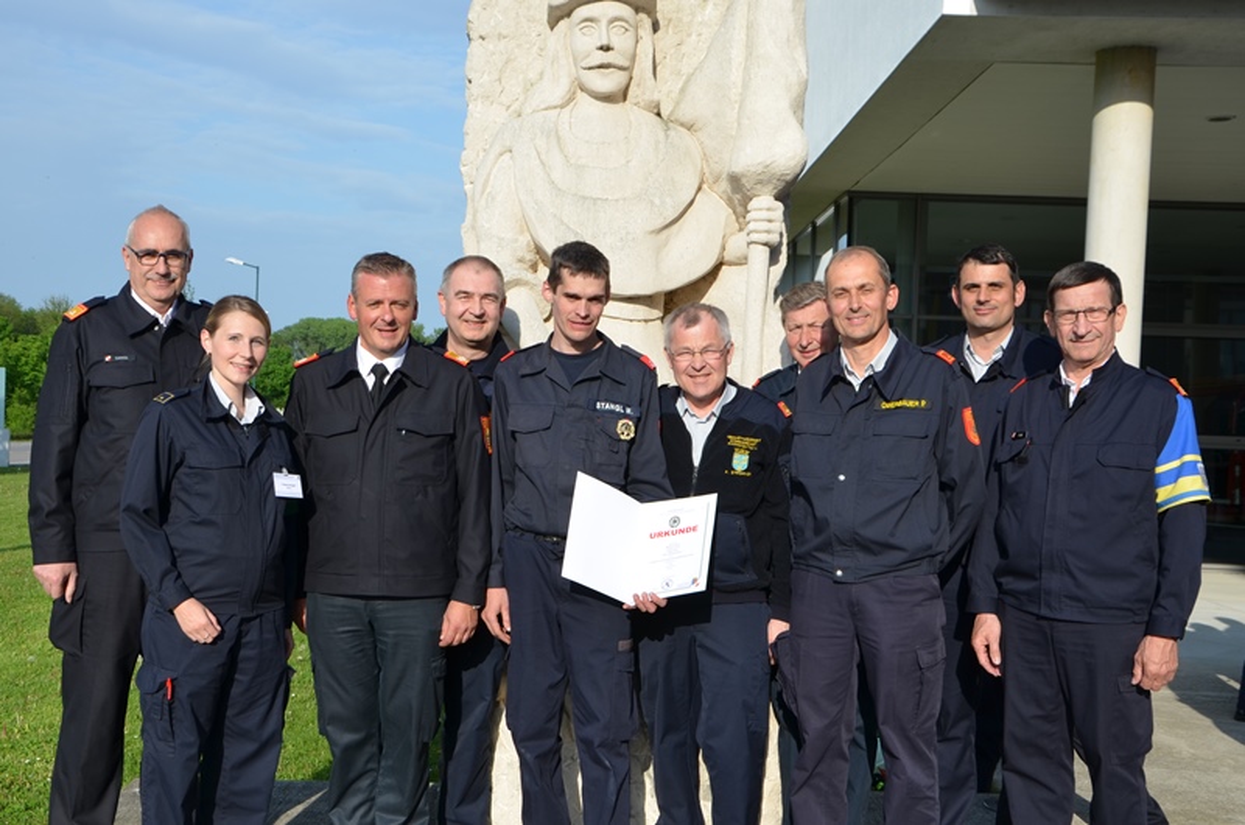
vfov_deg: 34.1
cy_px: 412
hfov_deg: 49.6
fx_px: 1346
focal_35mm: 39
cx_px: 622
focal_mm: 26
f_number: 8
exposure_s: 1/250
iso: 110
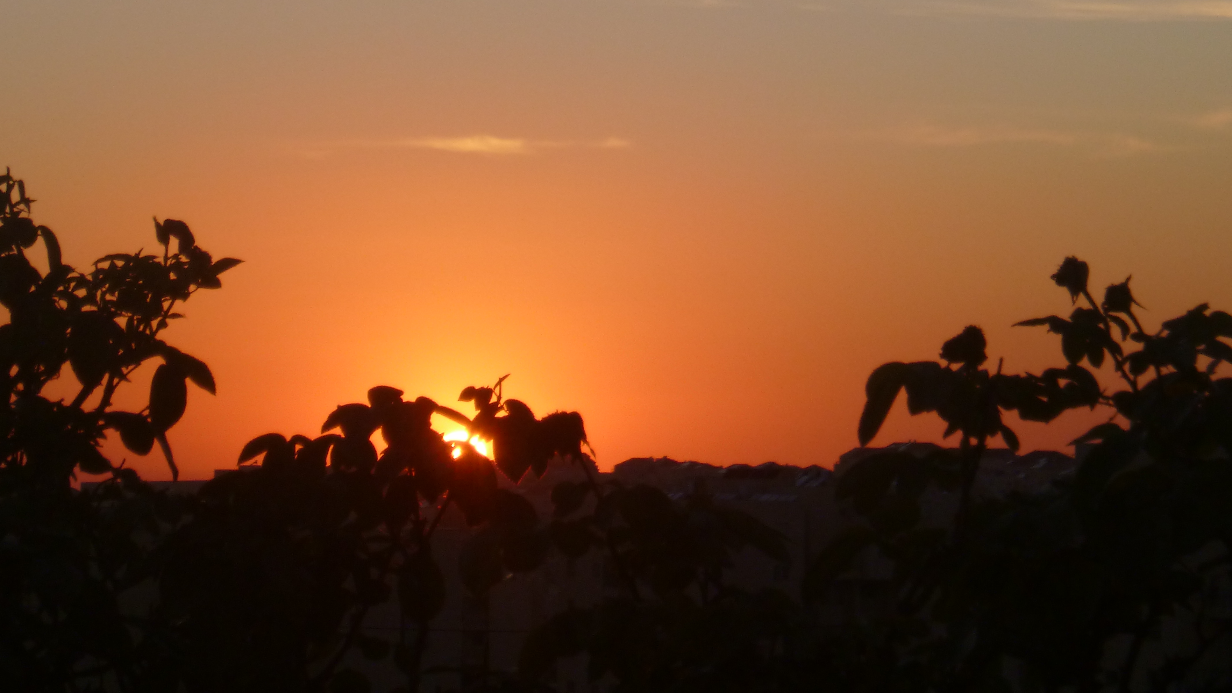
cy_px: 236
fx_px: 5586
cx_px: 743
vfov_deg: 7.1
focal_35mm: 171
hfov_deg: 12.6
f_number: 5.7
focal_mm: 18
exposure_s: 1/200
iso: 100
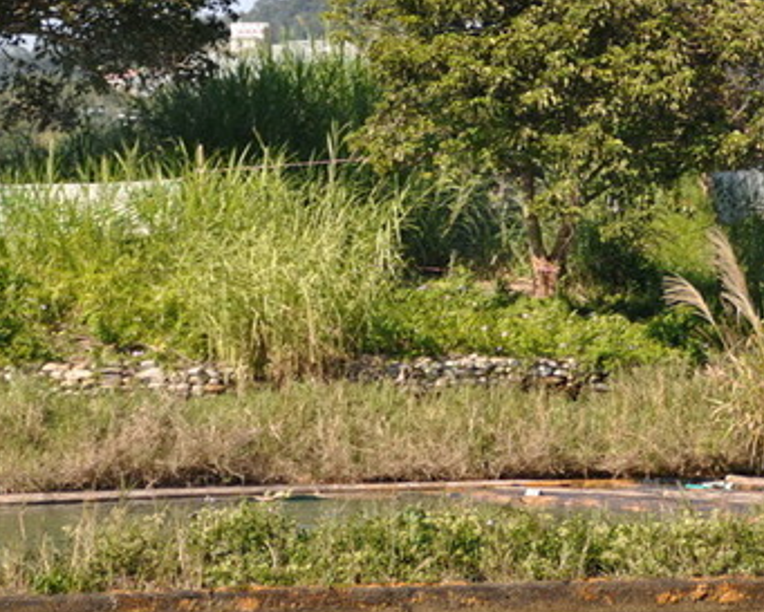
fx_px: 4818
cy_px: 189
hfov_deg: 9.1
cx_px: 432
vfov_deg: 7.3
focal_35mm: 213
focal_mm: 86
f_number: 5.6
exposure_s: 1/320
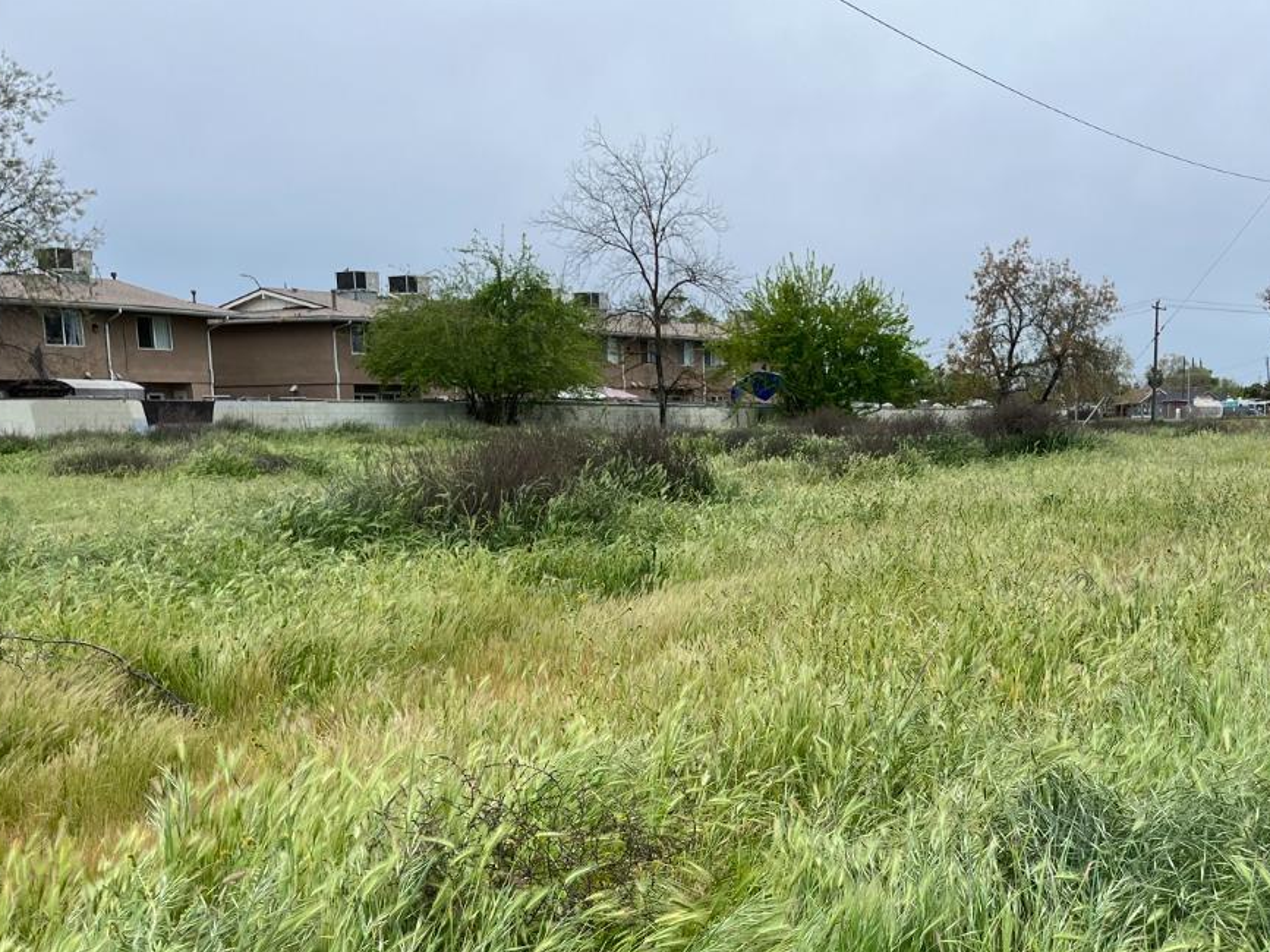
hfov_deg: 41.4
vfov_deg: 31.9
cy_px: 654
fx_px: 1651
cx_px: 866
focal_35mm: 45
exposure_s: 1/1129
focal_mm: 5.1
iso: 50
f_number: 1.6
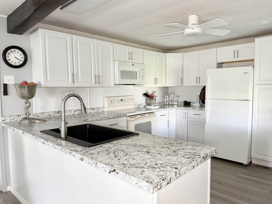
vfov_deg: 54.9
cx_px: 139
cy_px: 101
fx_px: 196
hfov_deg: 69.4
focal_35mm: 25
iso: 200
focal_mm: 6.76
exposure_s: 1/76
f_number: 1.78
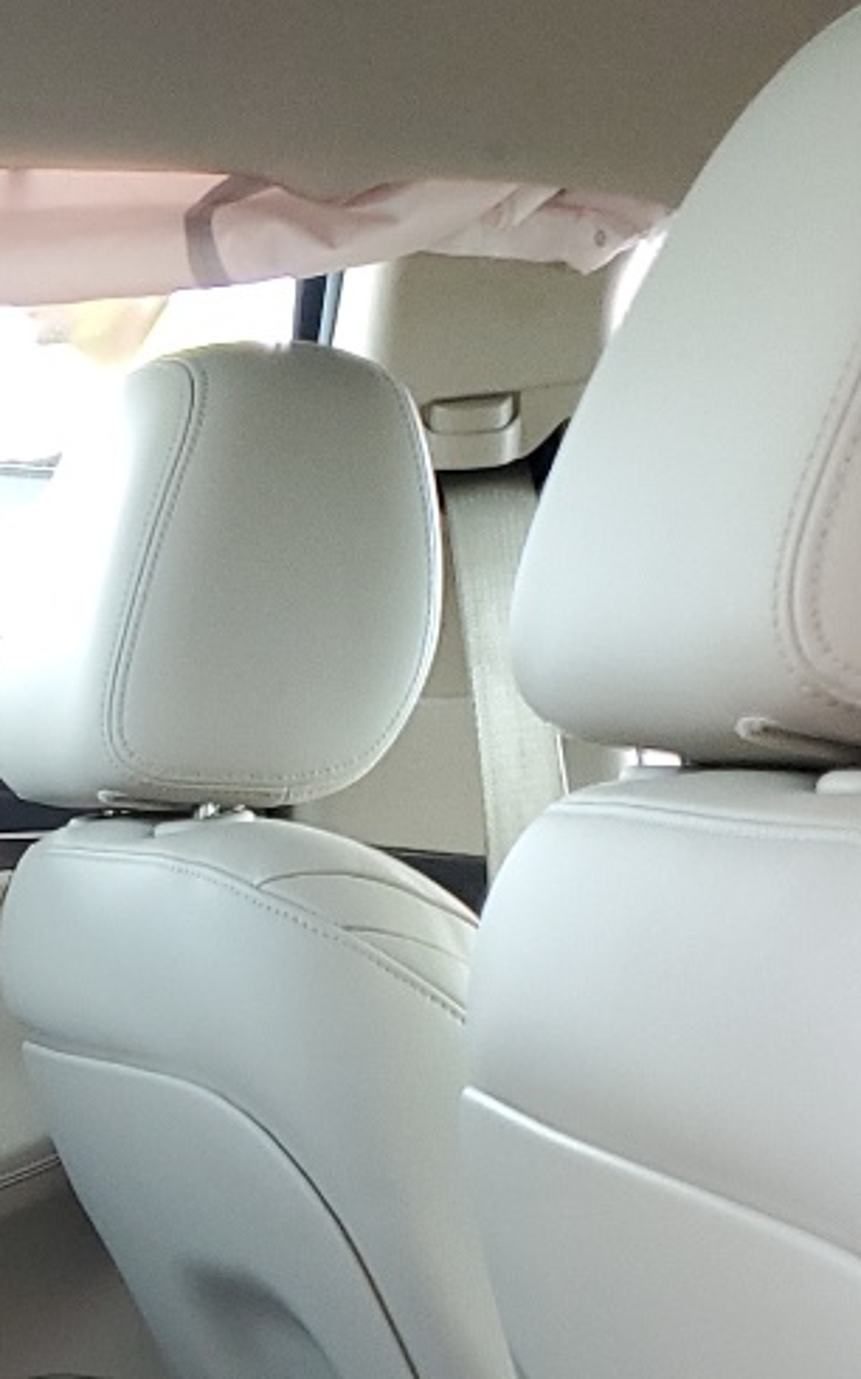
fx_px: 3381
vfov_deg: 22.0
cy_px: 1469
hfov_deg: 13.2
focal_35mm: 90
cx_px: -670
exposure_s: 1/60.2
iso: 77
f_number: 1.5
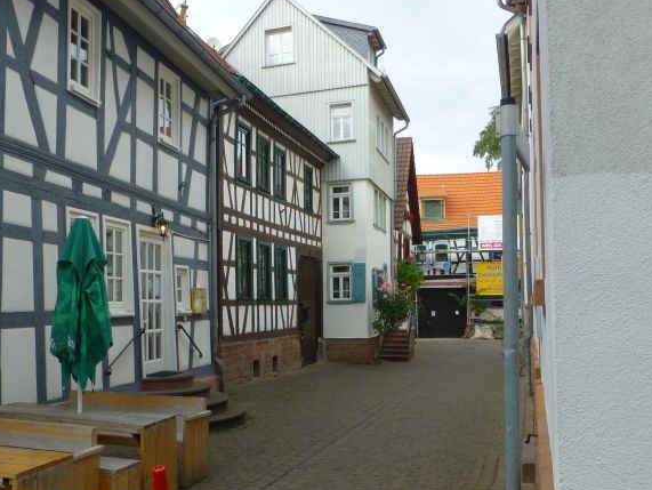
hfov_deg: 51.9
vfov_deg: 40.7
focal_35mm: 35
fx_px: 660
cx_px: 238
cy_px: 278
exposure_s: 1/200
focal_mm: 4.3
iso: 100
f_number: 4
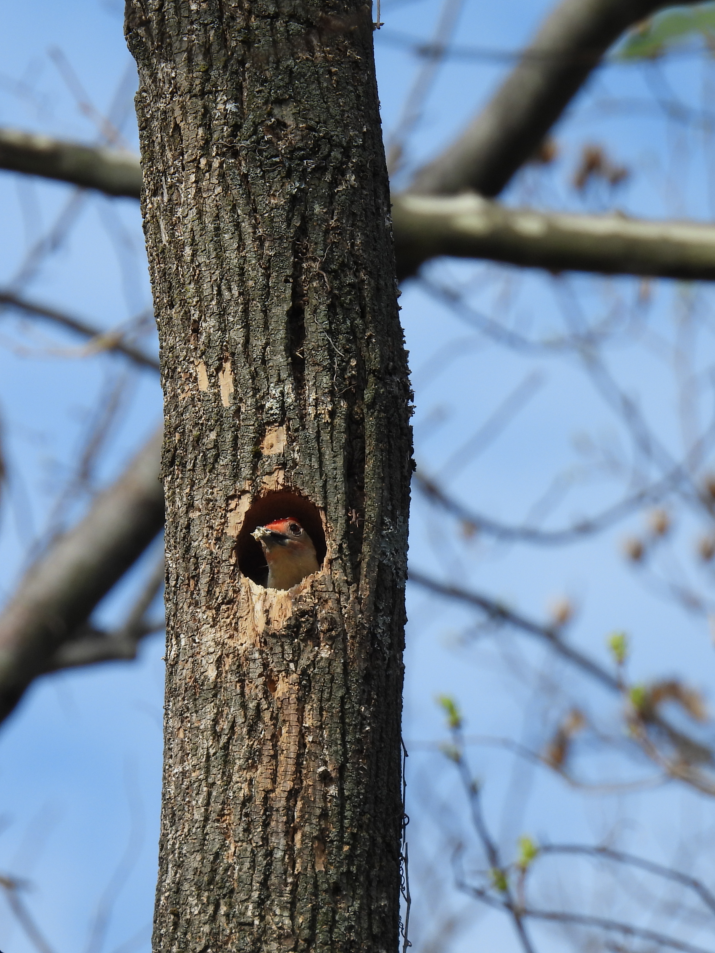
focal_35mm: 1268
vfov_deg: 1.6
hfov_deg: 1.2
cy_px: 477
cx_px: 280
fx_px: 34921
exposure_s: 1/400
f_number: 5.6
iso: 100
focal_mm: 170
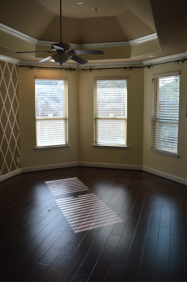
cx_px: 92
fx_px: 273
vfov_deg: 54.4
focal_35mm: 35
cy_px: 133
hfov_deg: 37.8
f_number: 3.8
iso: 100
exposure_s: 1/100
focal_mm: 22
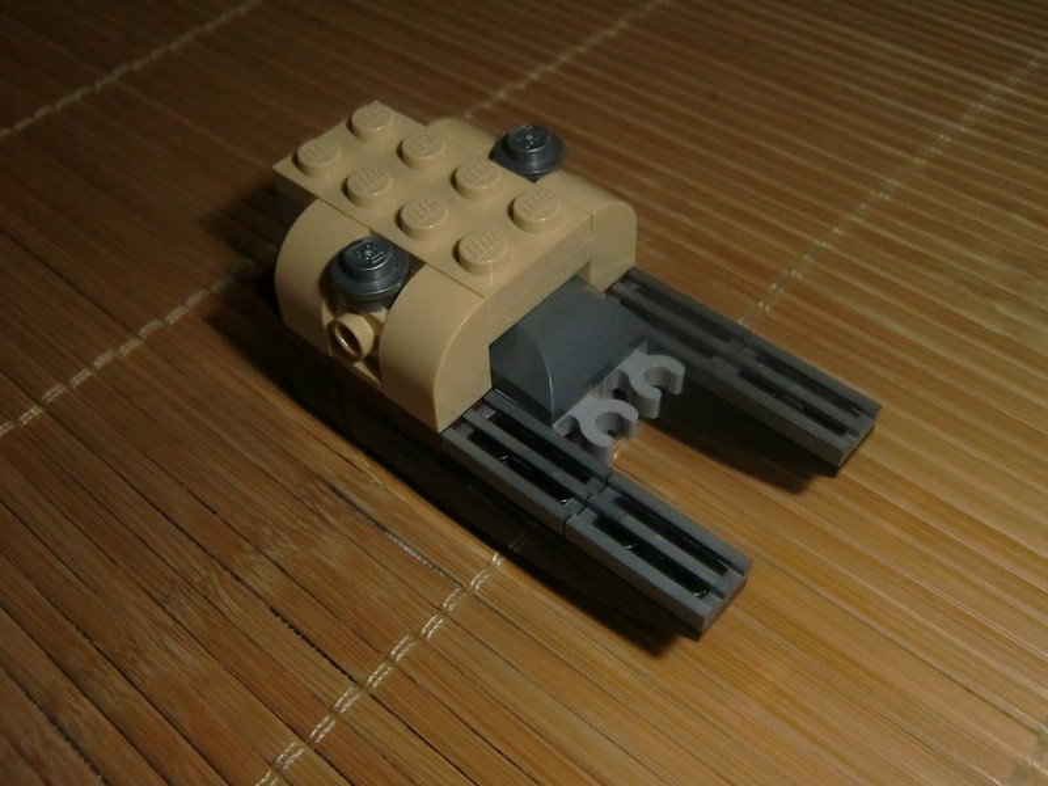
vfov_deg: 41.8
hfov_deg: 54.0
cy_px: 393
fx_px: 1029
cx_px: 524
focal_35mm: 34
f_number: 8.4
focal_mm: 6.1
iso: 400
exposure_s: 1/30
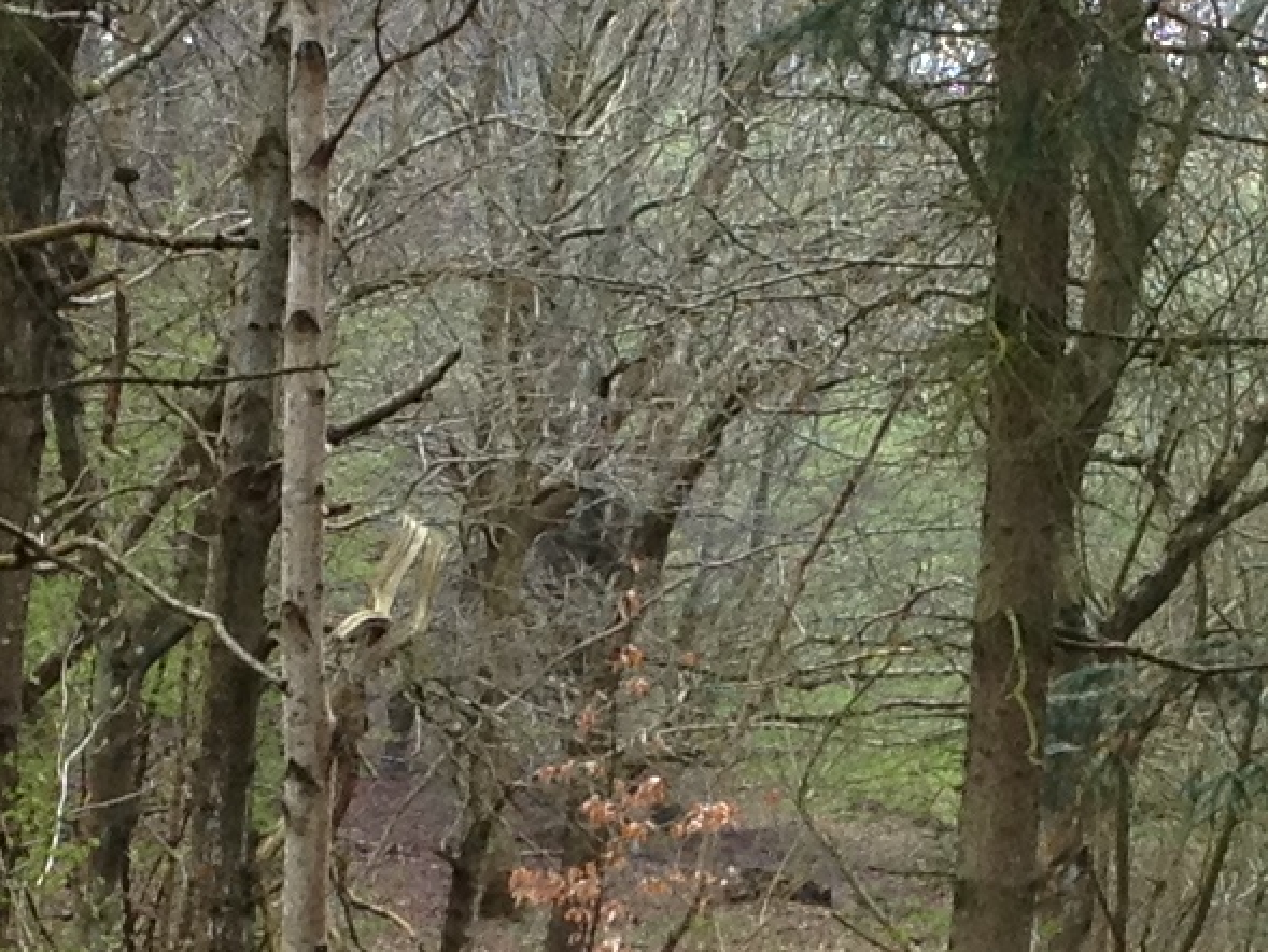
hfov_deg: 10.2
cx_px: 995
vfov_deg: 7.6
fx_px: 7108
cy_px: 909
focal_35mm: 194
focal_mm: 4.28
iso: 64
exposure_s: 1/239
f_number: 2.4
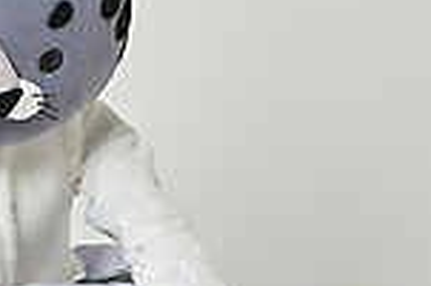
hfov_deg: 7.3
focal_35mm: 279
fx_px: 3333
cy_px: 260
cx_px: -154
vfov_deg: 4.9
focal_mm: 70
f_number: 8
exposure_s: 1/125
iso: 100
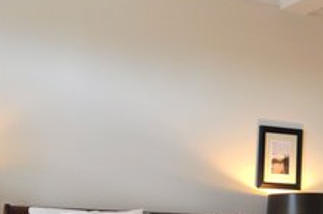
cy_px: 212
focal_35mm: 72
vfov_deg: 18.4
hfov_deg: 28.1
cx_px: 125
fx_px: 644
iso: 200
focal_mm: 13
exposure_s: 1/15
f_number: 4.5
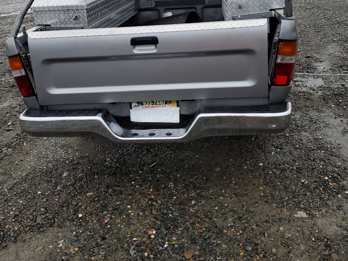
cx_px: 186
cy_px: 71
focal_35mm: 40
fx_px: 402
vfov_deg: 35.3
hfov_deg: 46.8
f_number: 1.5
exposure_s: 1/263
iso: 50
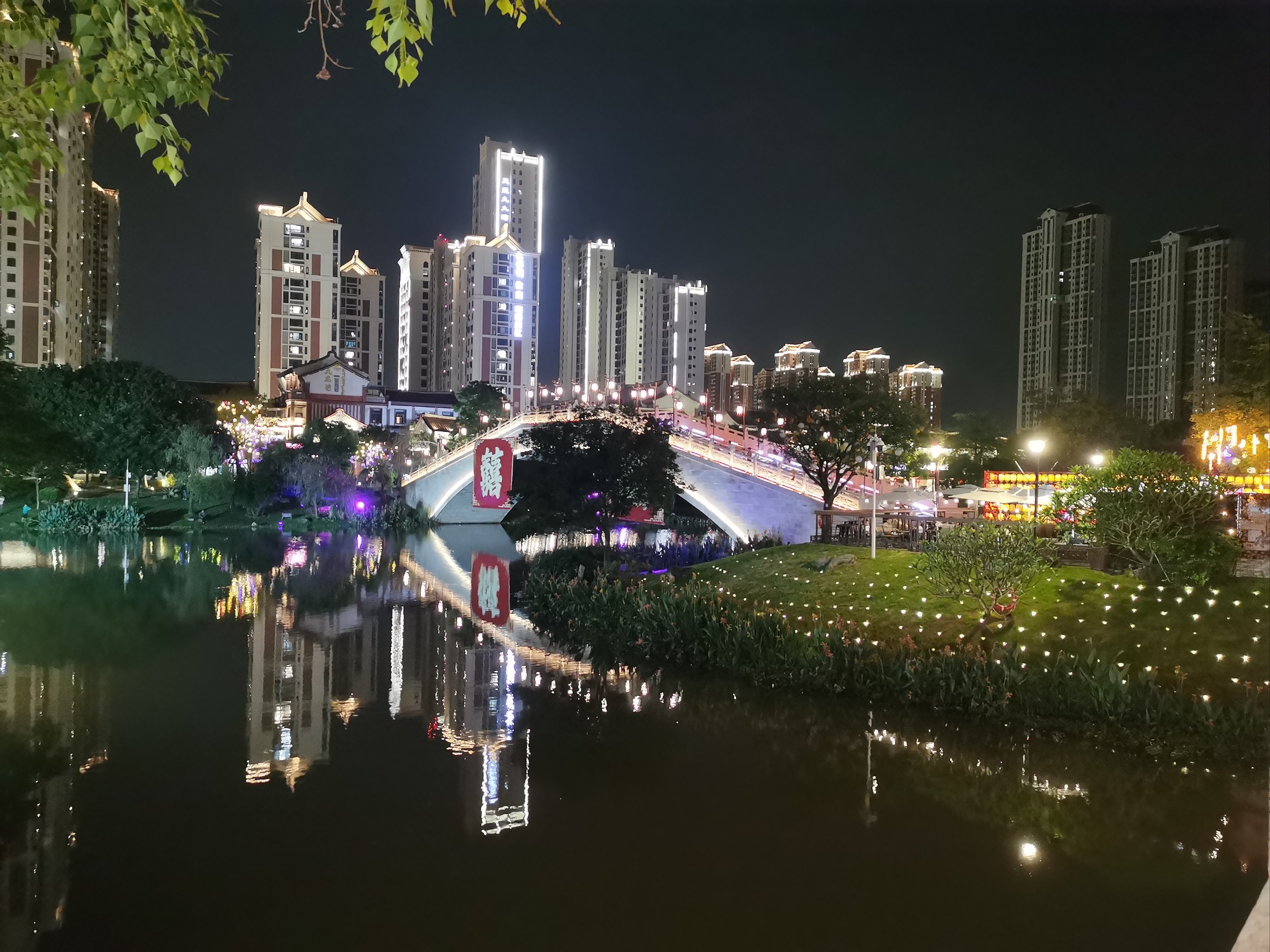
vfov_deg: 51.4
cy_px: 476
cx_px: 635
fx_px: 991
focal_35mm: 27
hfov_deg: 65.3
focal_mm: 5.58
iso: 1000
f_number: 1.8
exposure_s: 1/33.3
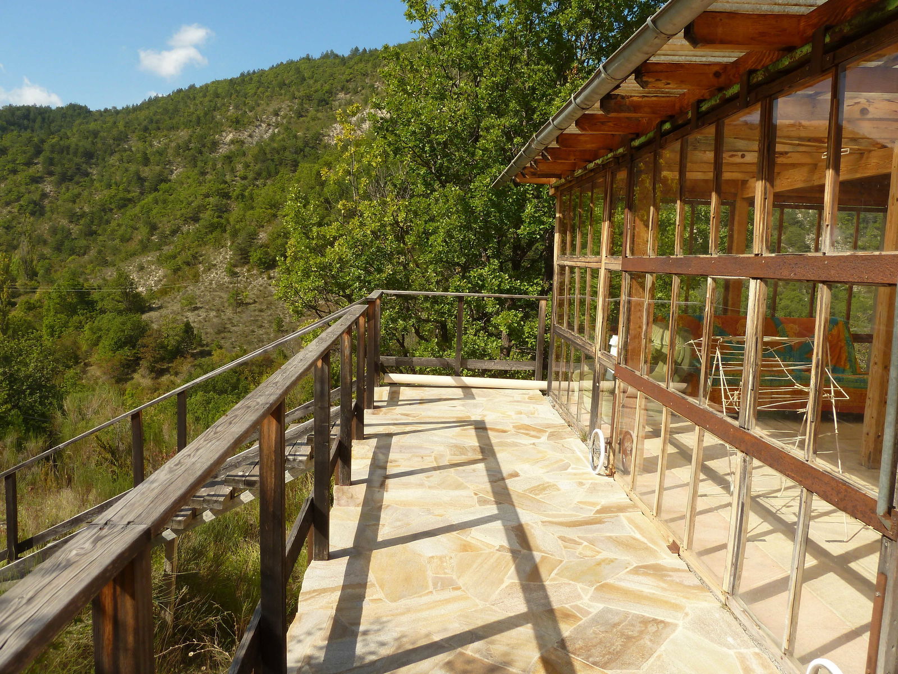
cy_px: 337
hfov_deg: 69.4
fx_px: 649
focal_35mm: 25
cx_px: 449
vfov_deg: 54.9
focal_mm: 4.1
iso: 80
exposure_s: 1/500
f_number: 4
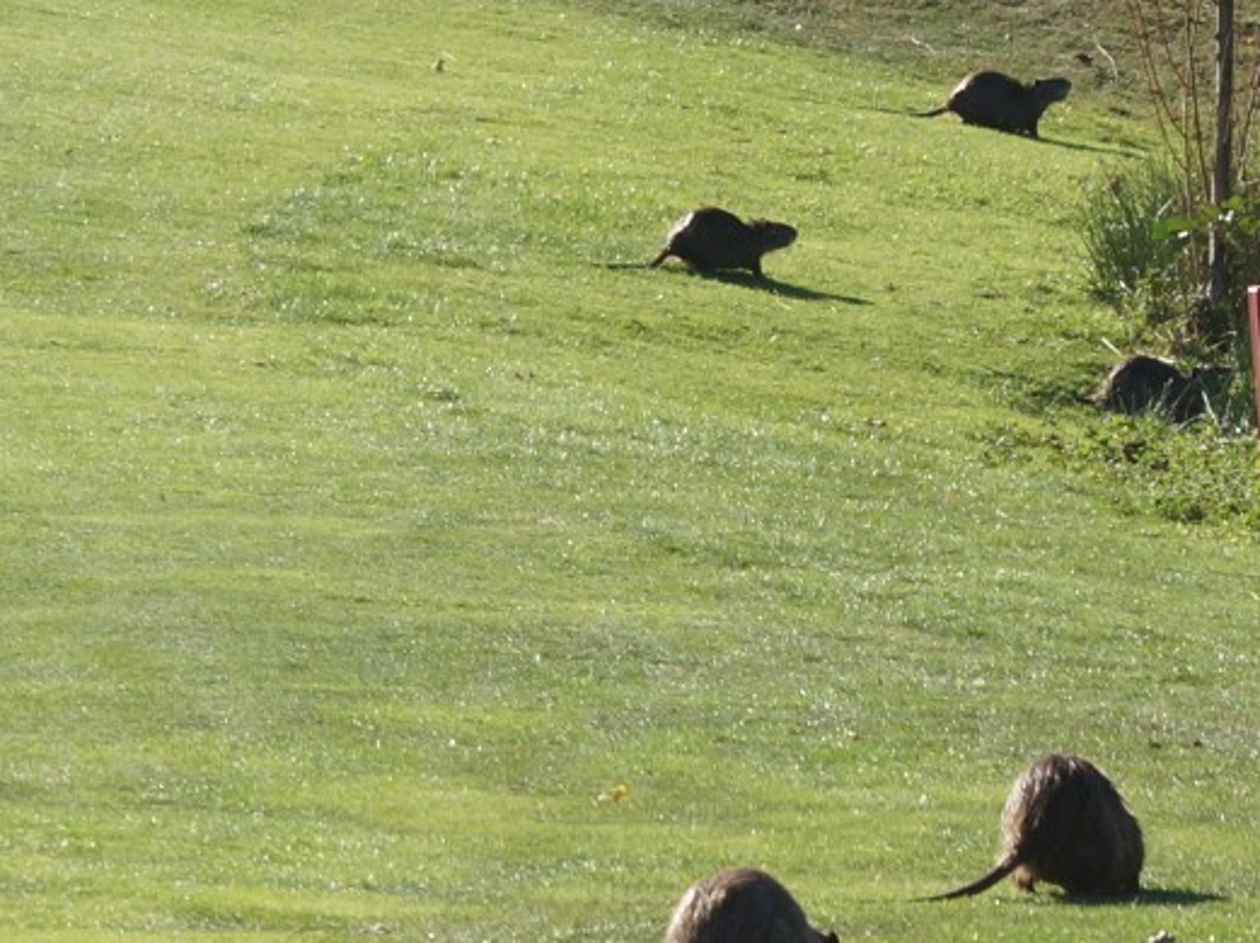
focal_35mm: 340
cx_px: 999
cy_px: 655
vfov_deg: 4.4
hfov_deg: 5.8
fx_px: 12367
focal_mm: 60
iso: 100
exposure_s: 1/250
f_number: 7.1
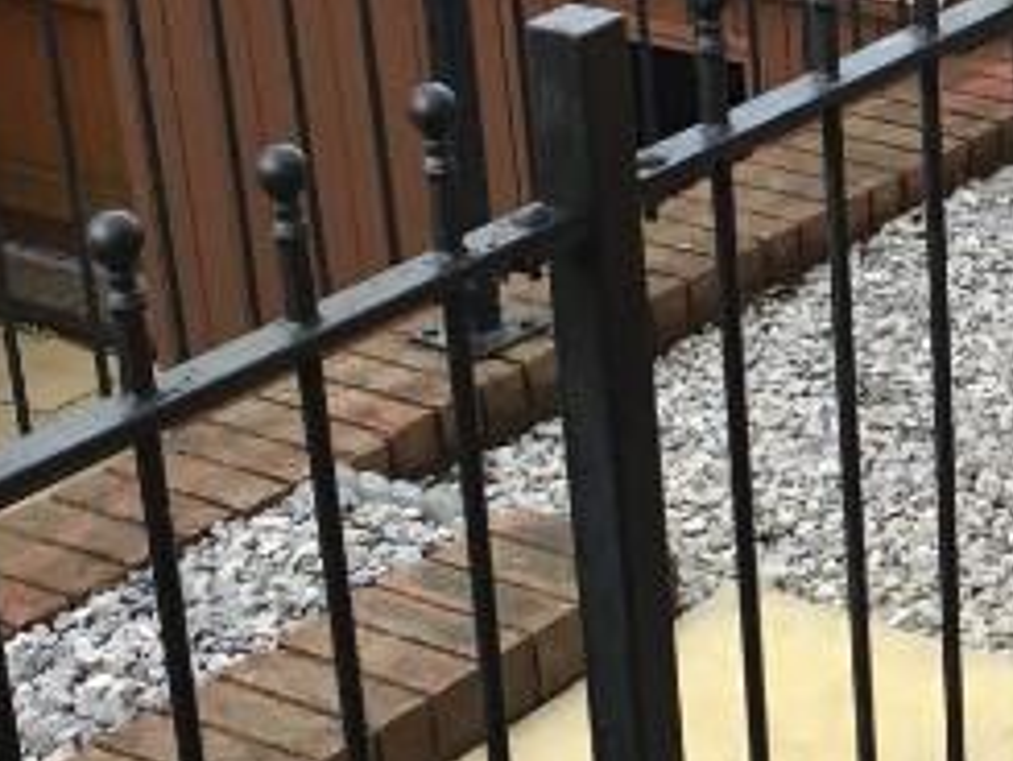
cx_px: 1282
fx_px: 3543
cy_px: 323
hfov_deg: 15.6
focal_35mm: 121
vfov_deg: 12.3
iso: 25
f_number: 2.2
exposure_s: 1/40
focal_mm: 4.15
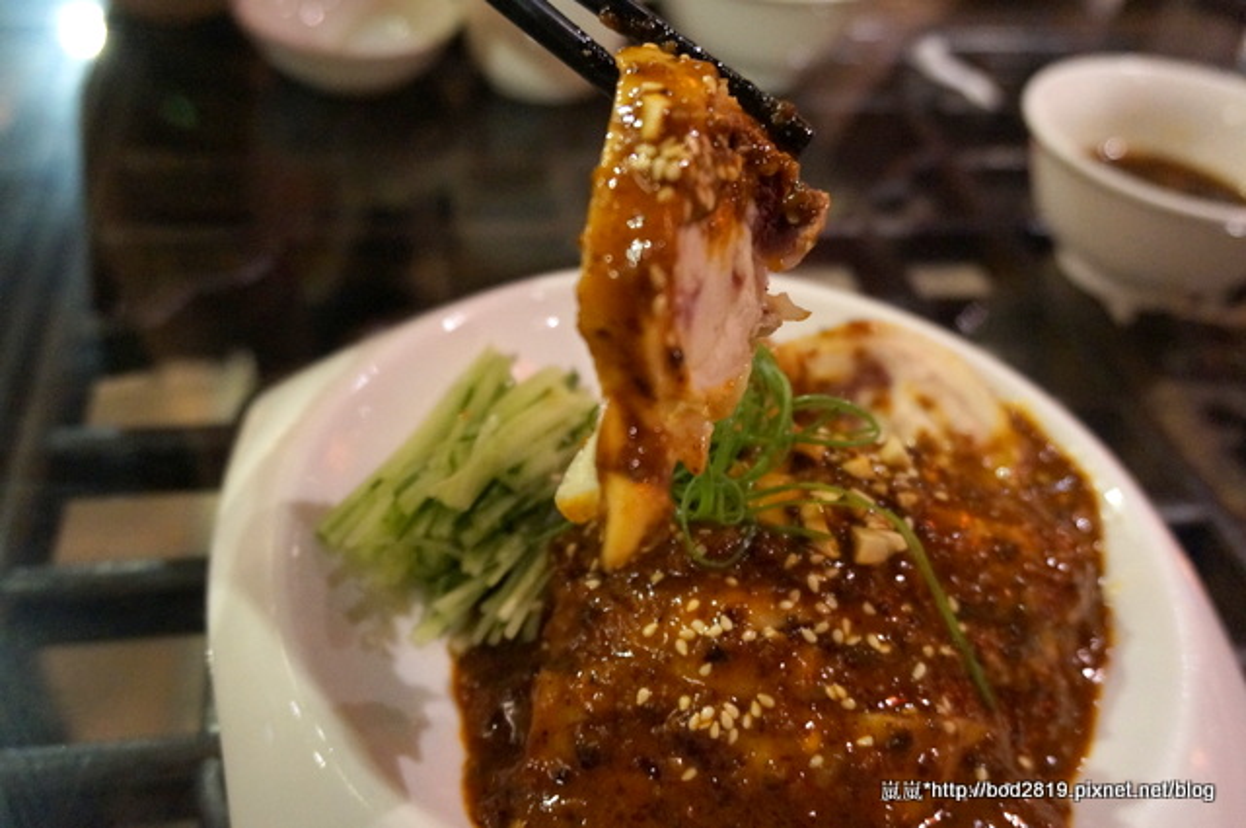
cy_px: 414
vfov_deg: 41.6
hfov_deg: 59.6
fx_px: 1089
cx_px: 623
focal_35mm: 32
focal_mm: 21
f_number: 4
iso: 3200
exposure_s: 1/60
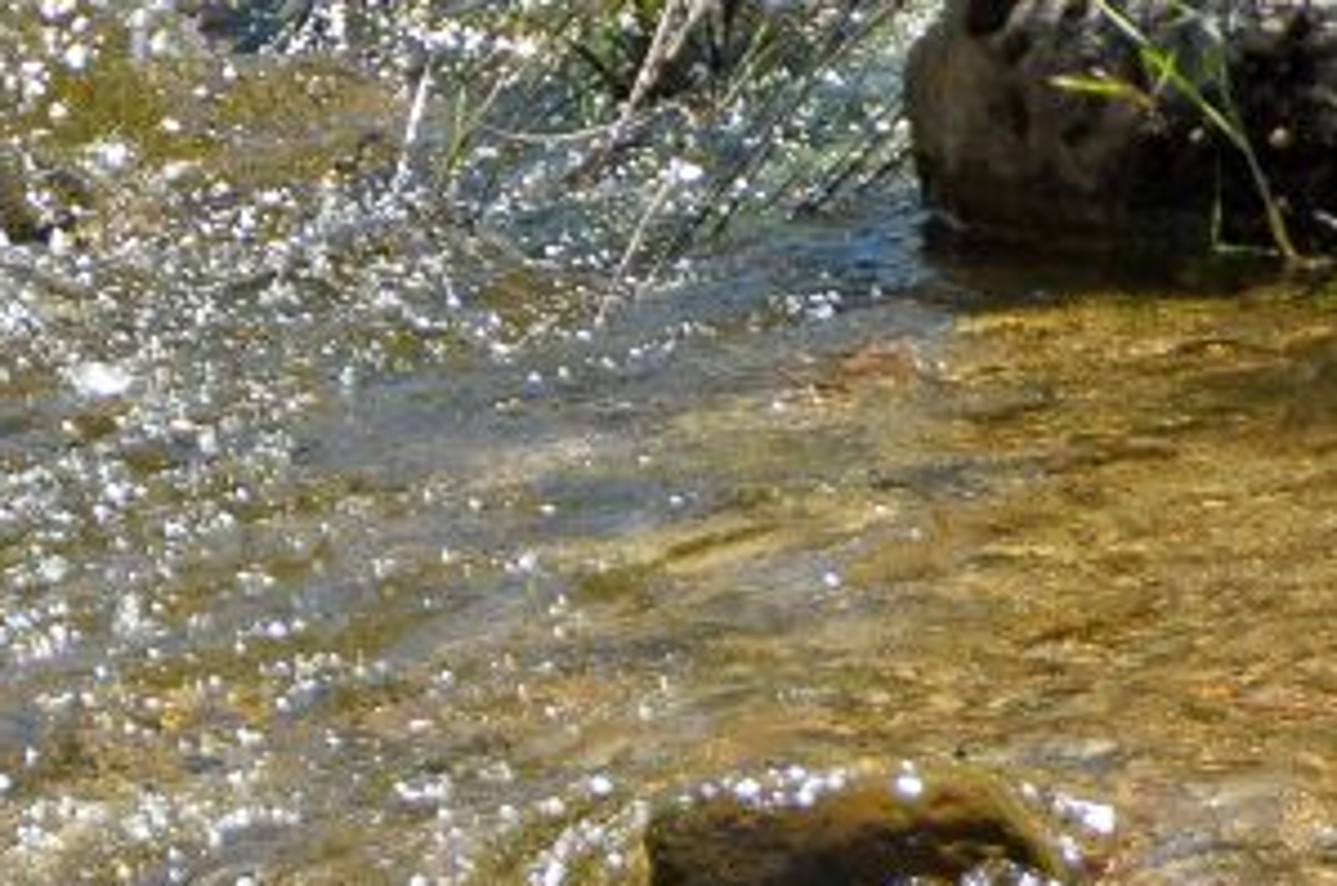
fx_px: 38134
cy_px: 488
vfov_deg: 1.3
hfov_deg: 2.0
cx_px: -335
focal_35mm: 1029
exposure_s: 1/2500
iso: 640
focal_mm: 200
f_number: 6.3
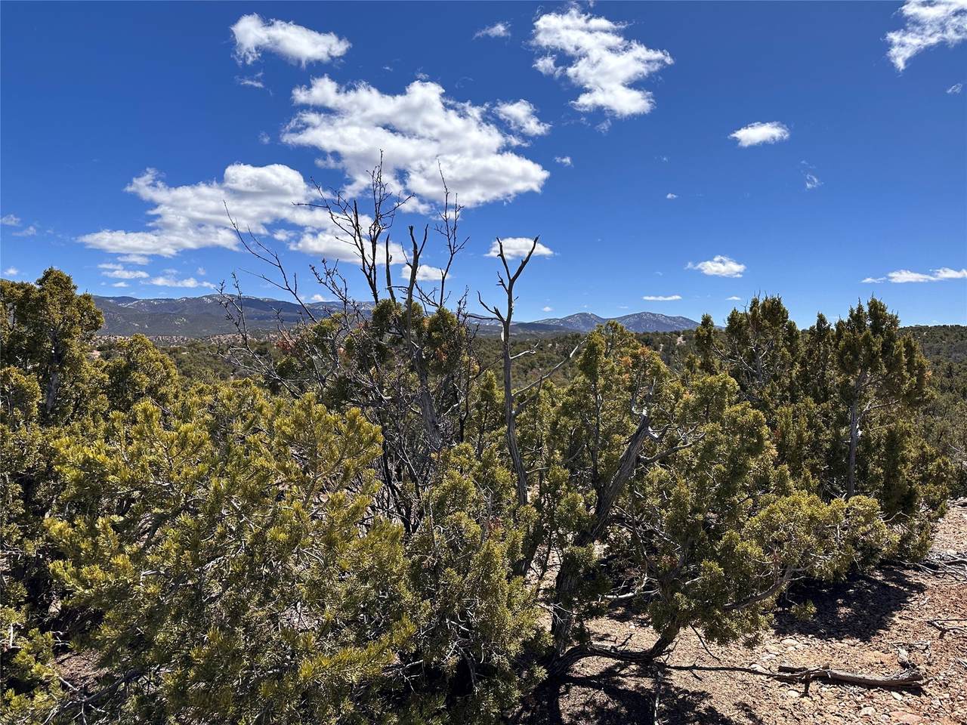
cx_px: 484
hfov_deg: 71.6
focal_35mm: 24
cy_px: 362
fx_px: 670
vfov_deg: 56.8
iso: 80
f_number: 1.78
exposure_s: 1/5000
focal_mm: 6.86
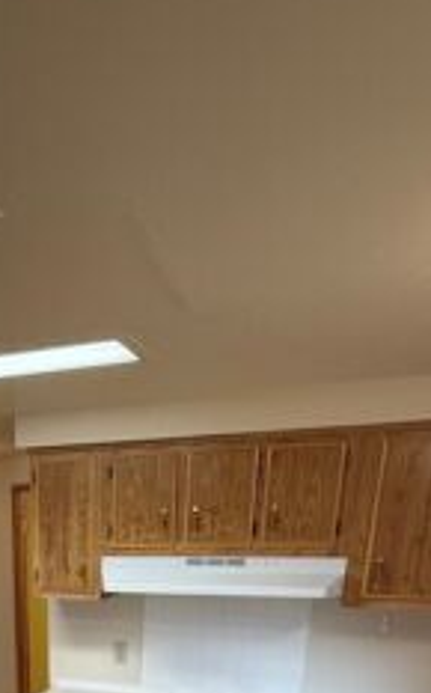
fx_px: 641
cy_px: 748
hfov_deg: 35.2
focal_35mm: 34
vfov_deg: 44.5
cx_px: 51
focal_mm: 2.22
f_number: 2.2
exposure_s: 1/120
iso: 200
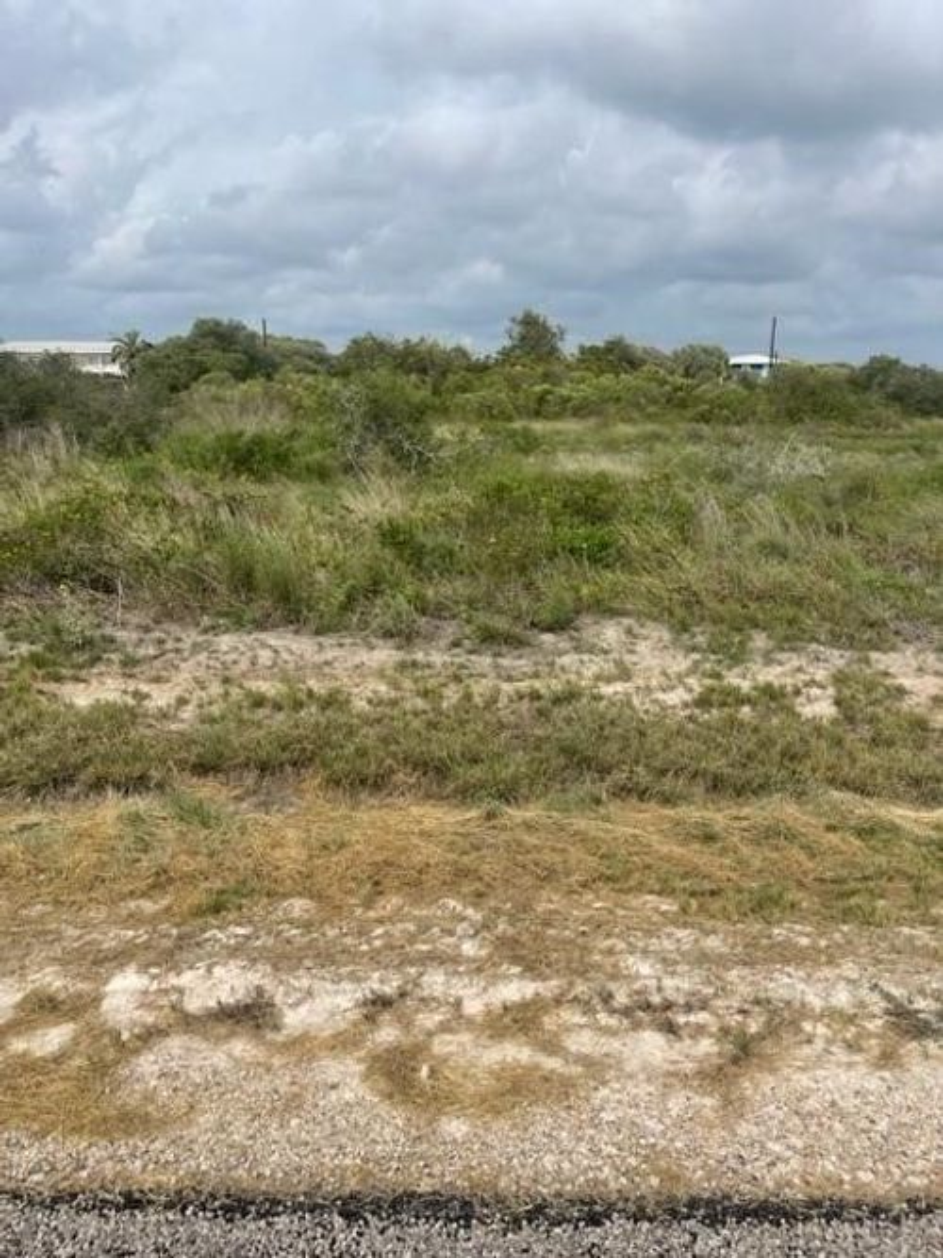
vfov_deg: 67.3
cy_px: 629
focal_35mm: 26
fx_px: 945
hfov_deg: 53.0
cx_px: 472
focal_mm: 5.1
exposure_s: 1/4717
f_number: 1.6
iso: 32
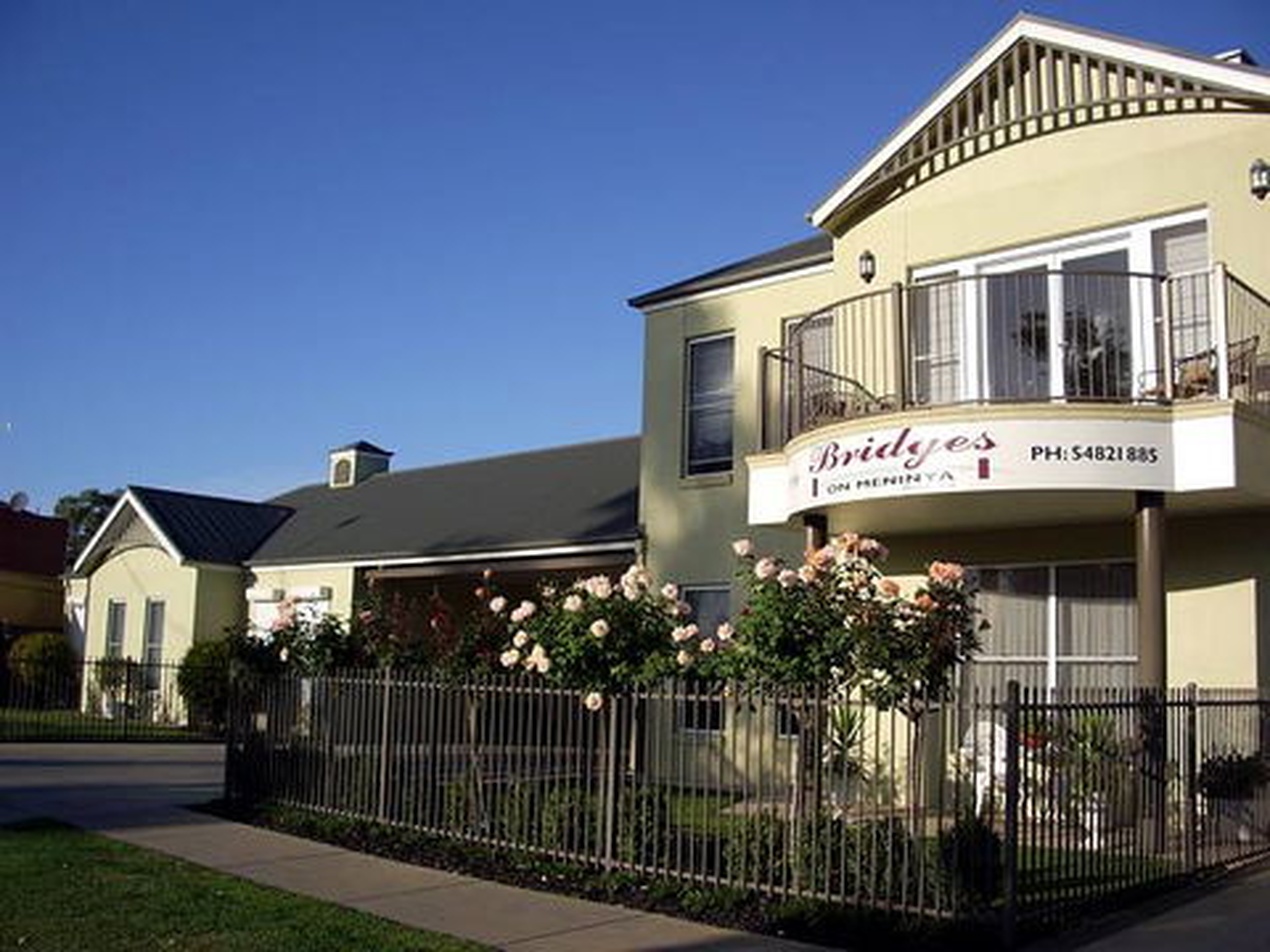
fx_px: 1284
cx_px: 635
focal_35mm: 35
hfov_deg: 52.6
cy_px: 476
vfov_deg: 40.7
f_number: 4.3
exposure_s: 1/640
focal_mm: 5.8
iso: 80
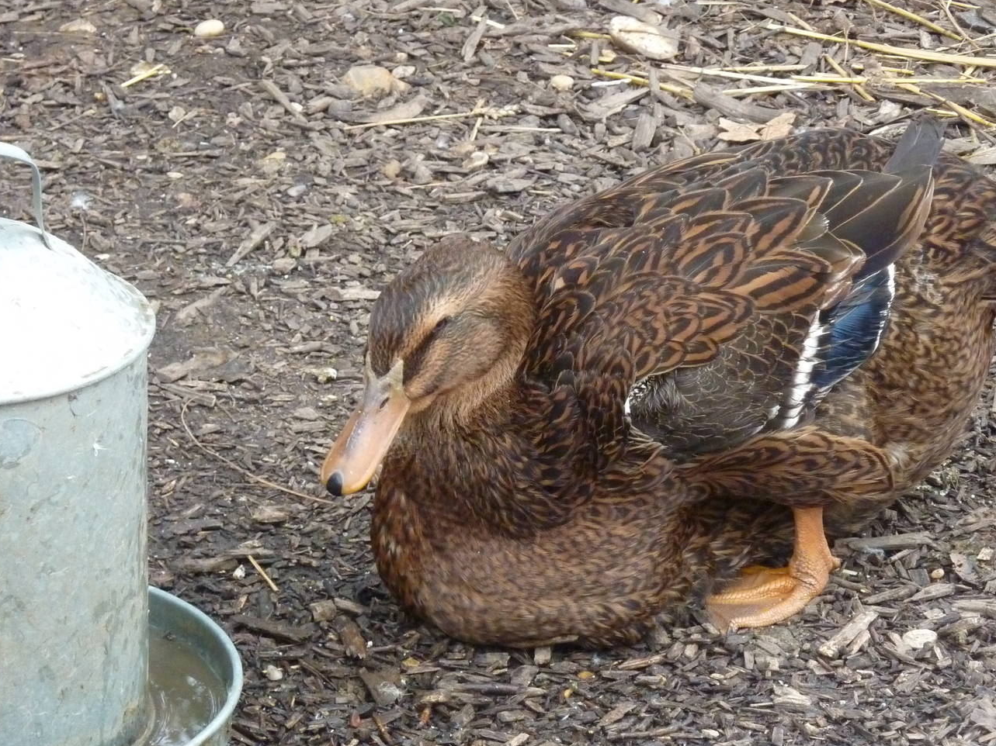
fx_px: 6531
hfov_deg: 8.7
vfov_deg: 6.5
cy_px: 394
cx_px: 574
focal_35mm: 227
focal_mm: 29.9
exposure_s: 1/125
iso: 640
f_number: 4.5
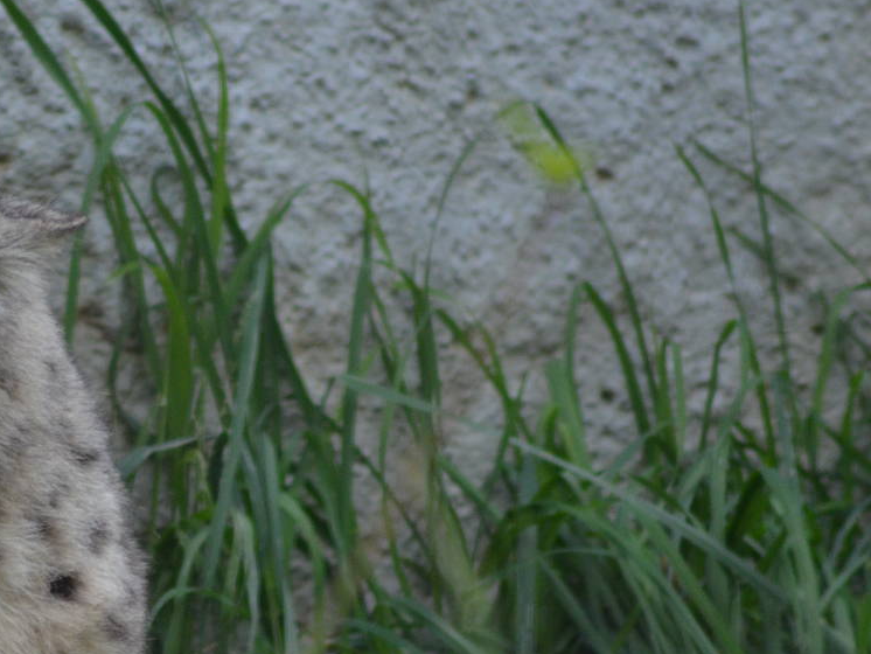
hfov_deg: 2.1
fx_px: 23307
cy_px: 559
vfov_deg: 1.6
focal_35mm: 926
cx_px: 32
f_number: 5.6
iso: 1250
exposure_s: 1/500
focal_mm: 300
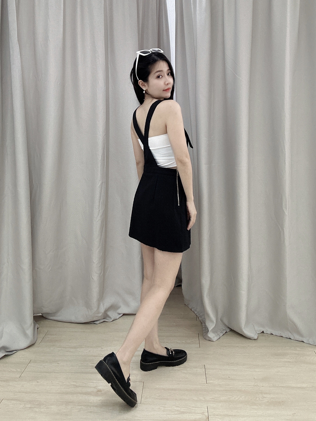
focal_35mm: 23
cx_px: 158
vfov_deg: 73.9
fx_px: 280
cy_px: 210
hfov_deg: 58.9
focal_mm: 2.69
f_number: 1.9
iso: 125
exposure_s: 1/50
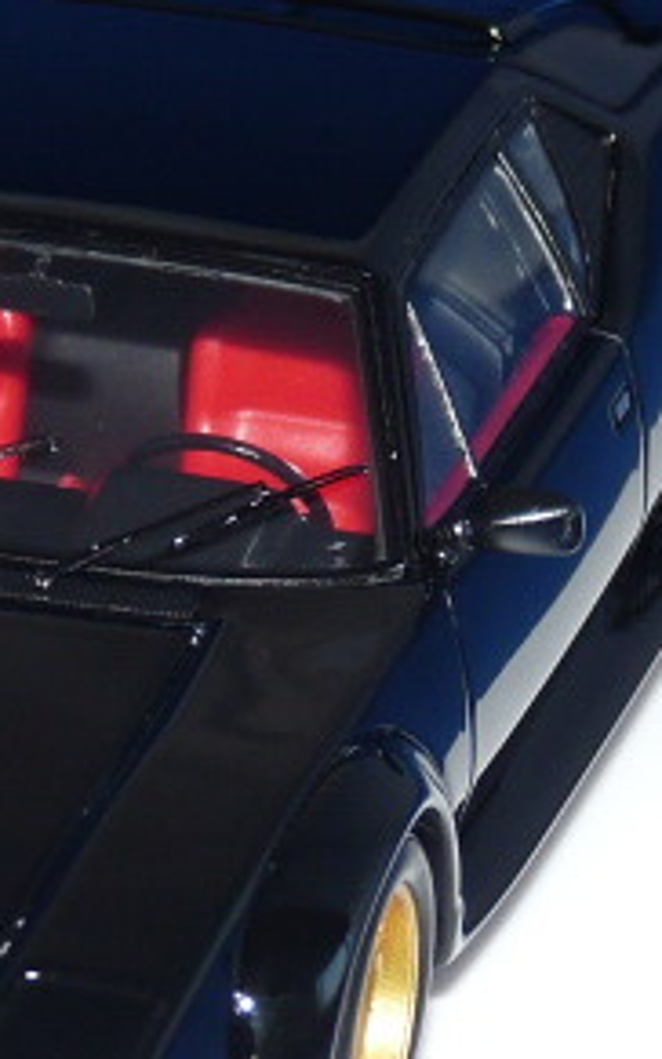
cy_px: 528
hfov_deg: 4.5
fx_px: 8338
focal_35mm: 289
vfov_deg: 7.3
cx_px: -33
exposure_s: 1/40
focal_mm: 12.4
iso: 100
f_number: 3.4
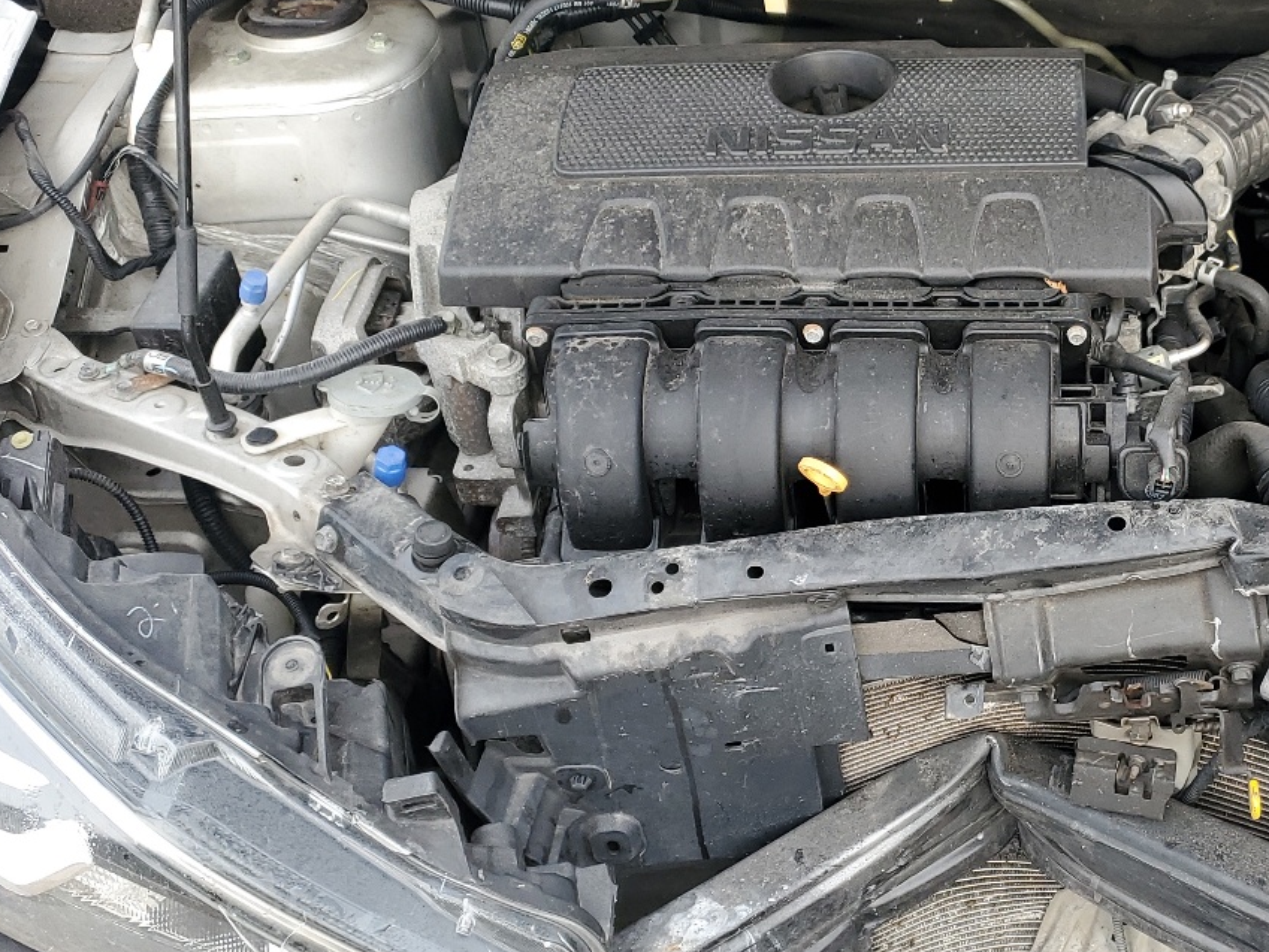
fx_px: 1797
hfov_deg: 37.1
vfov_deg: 29.7
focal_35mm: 49
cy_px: 436
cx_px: 1069
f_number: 1.5
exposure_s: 1/222
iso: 50
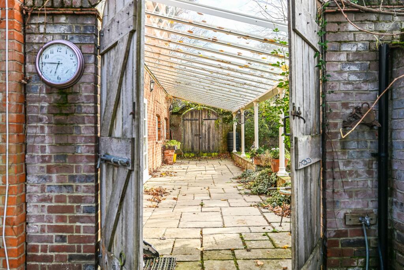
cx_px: 202
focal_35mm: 30
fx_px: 337
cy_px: 135
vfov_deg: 43.6
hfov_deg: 61.9
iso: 250
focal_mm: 30
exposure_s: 1/400
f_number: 4
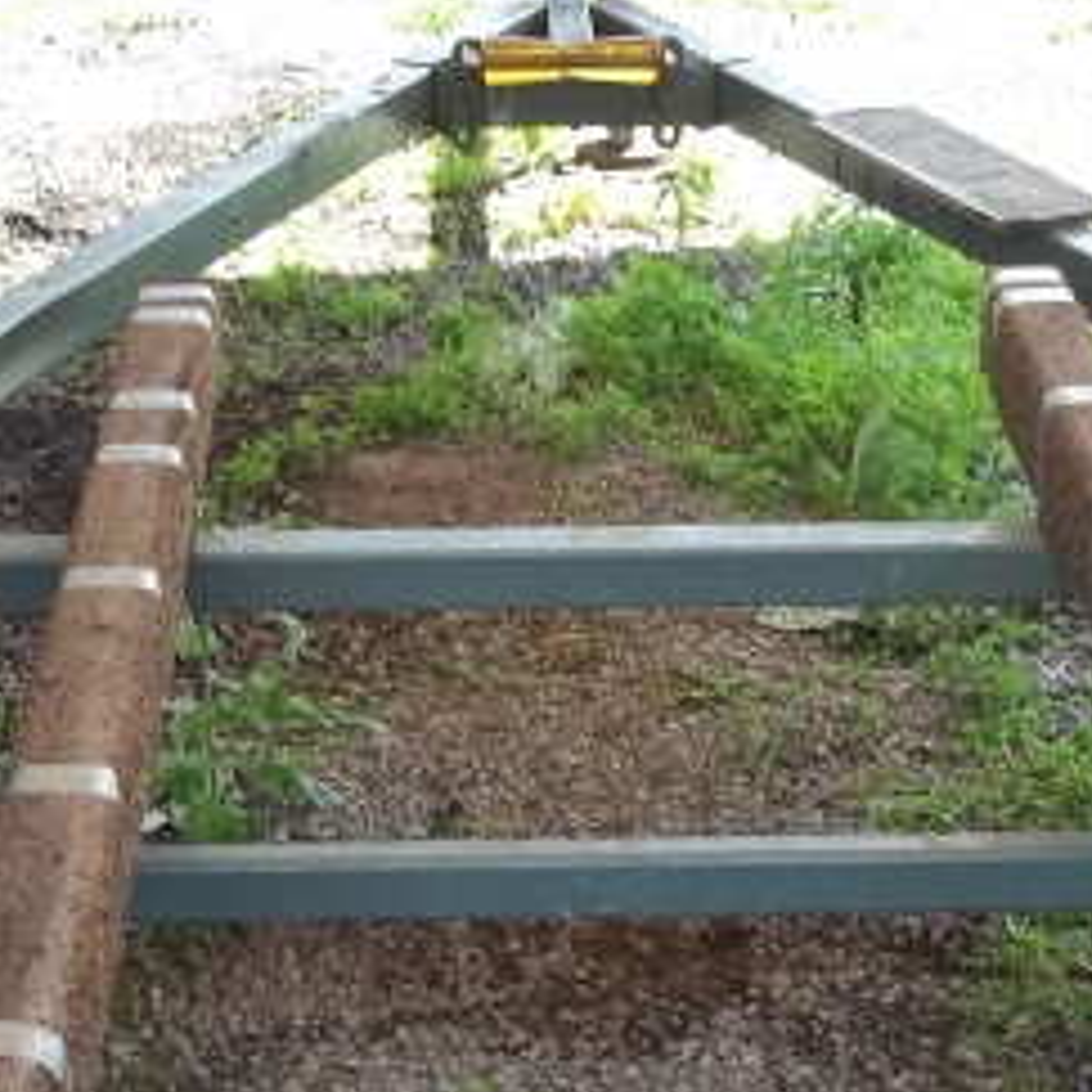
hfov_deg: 18.7
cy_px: 822
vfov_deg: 18.6
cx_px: 571
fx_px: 3319
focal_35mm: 93
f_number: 2.9
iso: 64
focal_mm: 5.7
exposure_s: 1/125
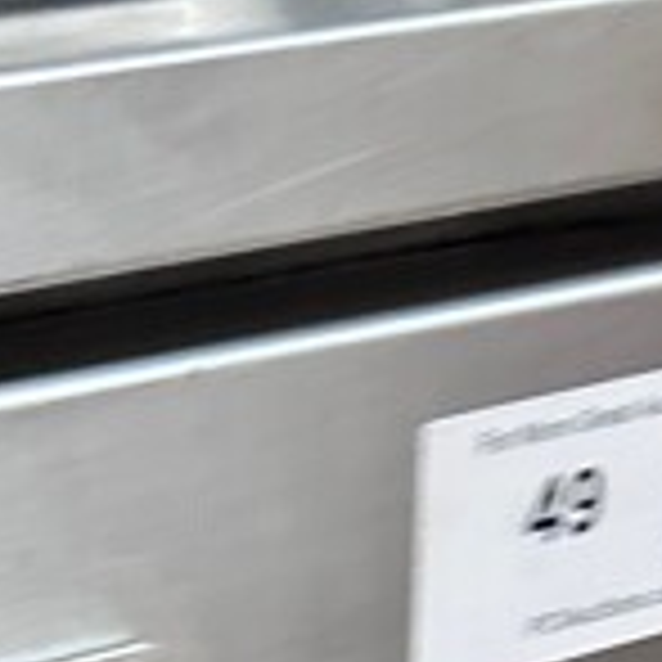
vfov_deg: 12.2
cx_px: -32
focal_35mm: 117
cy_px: 1533
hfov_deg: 14.6
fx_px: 2531
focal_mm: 6.86
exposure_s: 1/60
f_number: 1.78
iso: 640
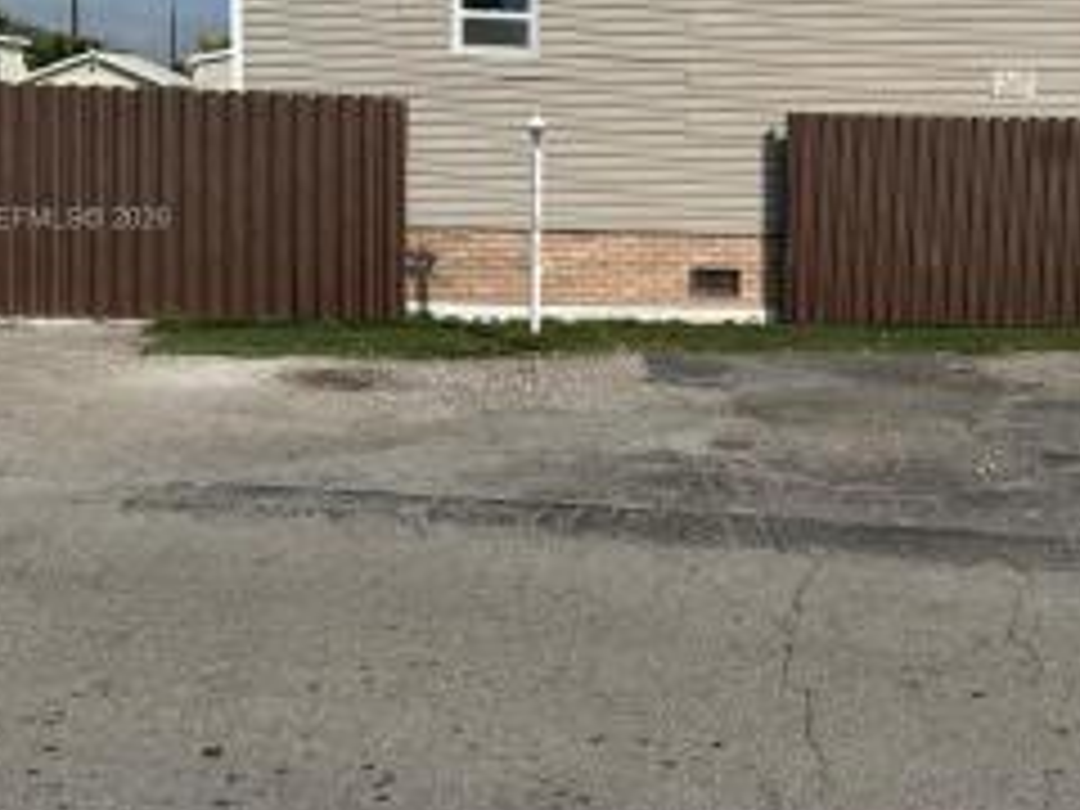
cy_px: 220
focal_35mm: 40
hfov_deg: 46.1
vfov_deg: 35.3
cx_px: 720
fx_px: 1248
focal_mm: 6.76
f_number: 1.78
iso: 80
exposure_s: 1/9091
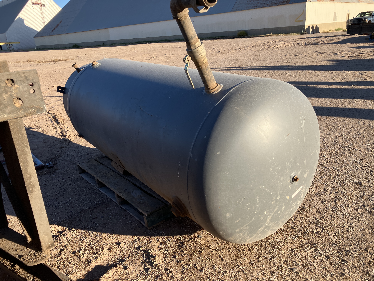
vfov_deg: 49.7
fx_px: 303
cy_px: 140
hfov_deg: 63.4
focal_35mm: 28
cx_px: 187
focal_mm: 3.99
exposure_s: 1/838
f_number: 1.8
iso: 32
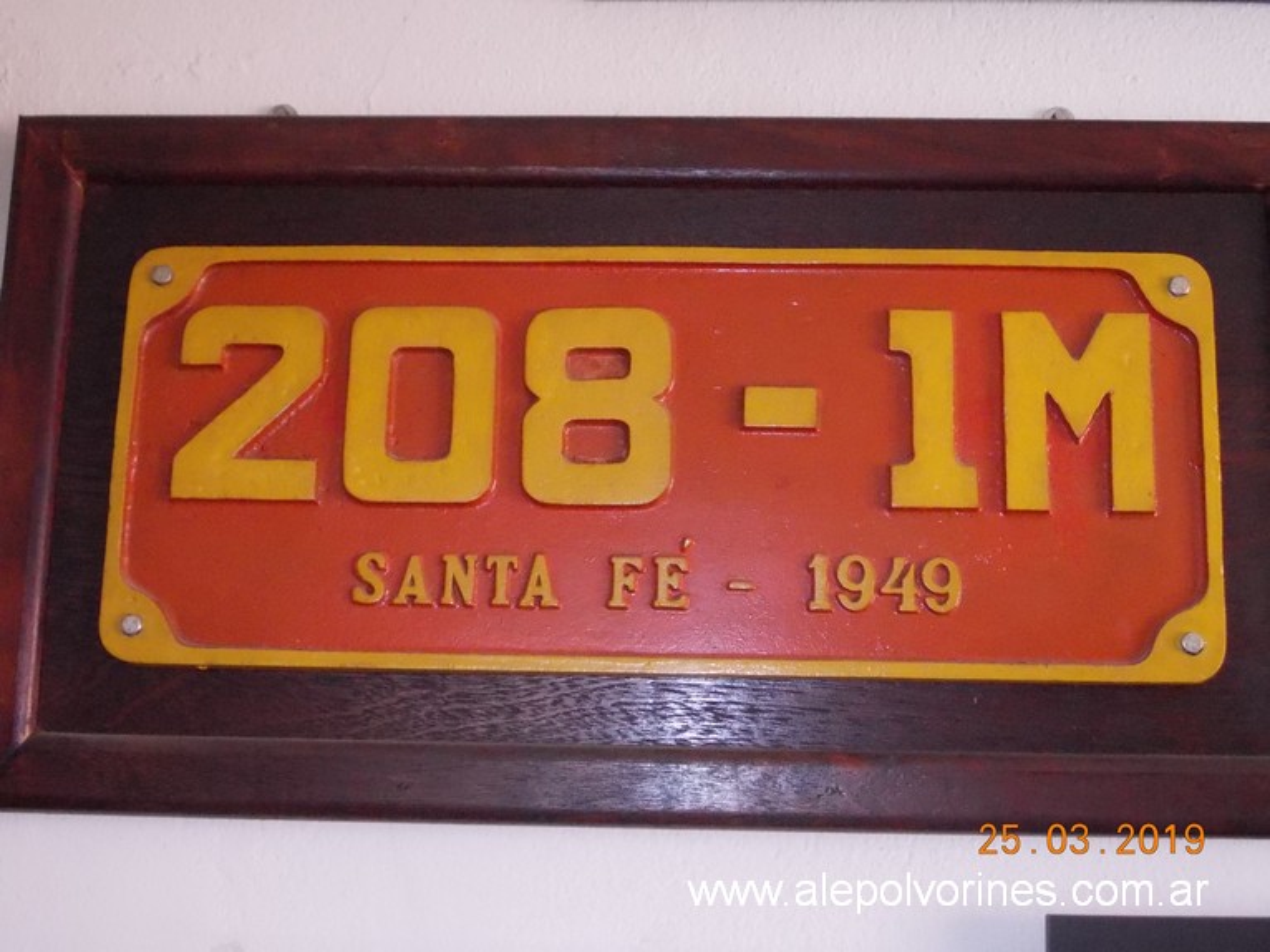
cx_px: 635
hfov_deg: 37.5
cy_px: 476
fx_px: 1871
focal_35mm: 51
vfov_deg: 28.5
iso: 800
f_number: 3.6
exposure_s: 1/80
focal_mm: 7.2
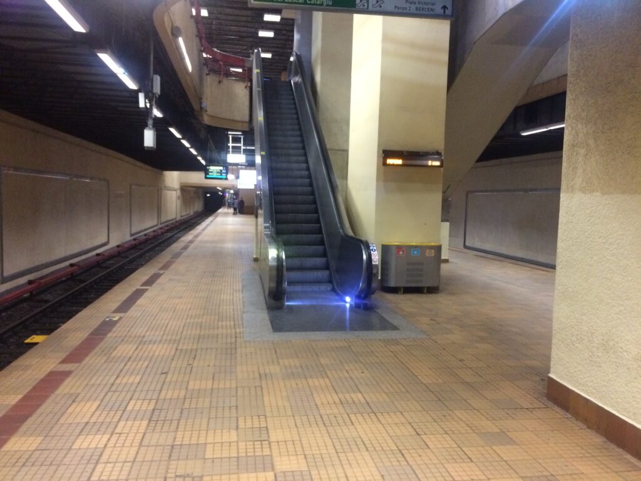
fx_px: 537
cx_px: 320
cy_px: 240
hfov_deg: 61.7
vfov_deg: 48.2
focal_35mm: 29
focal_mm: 4.15
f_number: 2.2
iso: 320
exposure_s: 1/17
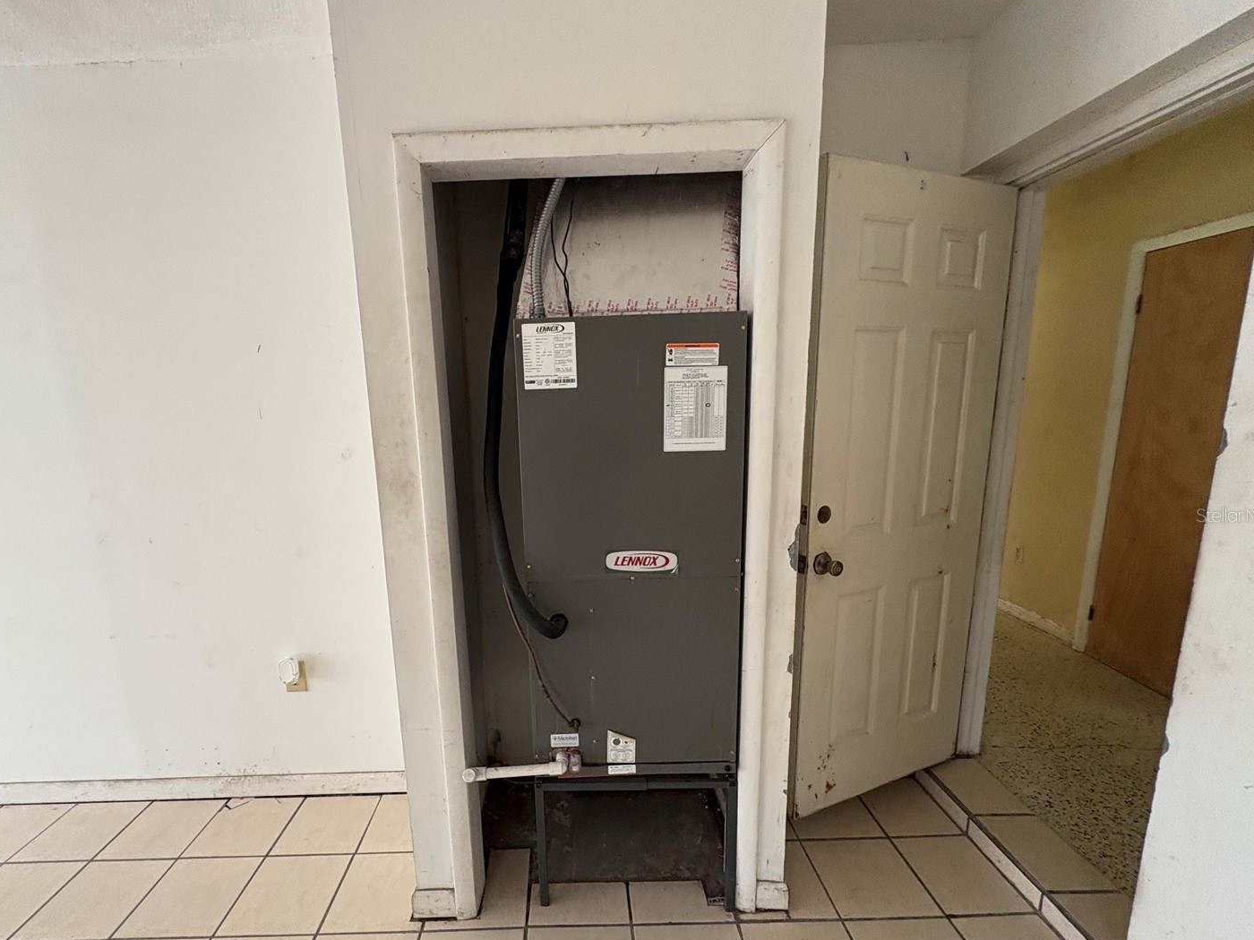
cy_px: 515
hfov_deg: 94.2
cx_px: 564
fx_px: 580
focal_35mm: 16
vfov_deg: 77.9
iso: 250
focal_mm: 2.22
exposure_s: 1/60
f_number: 2.2
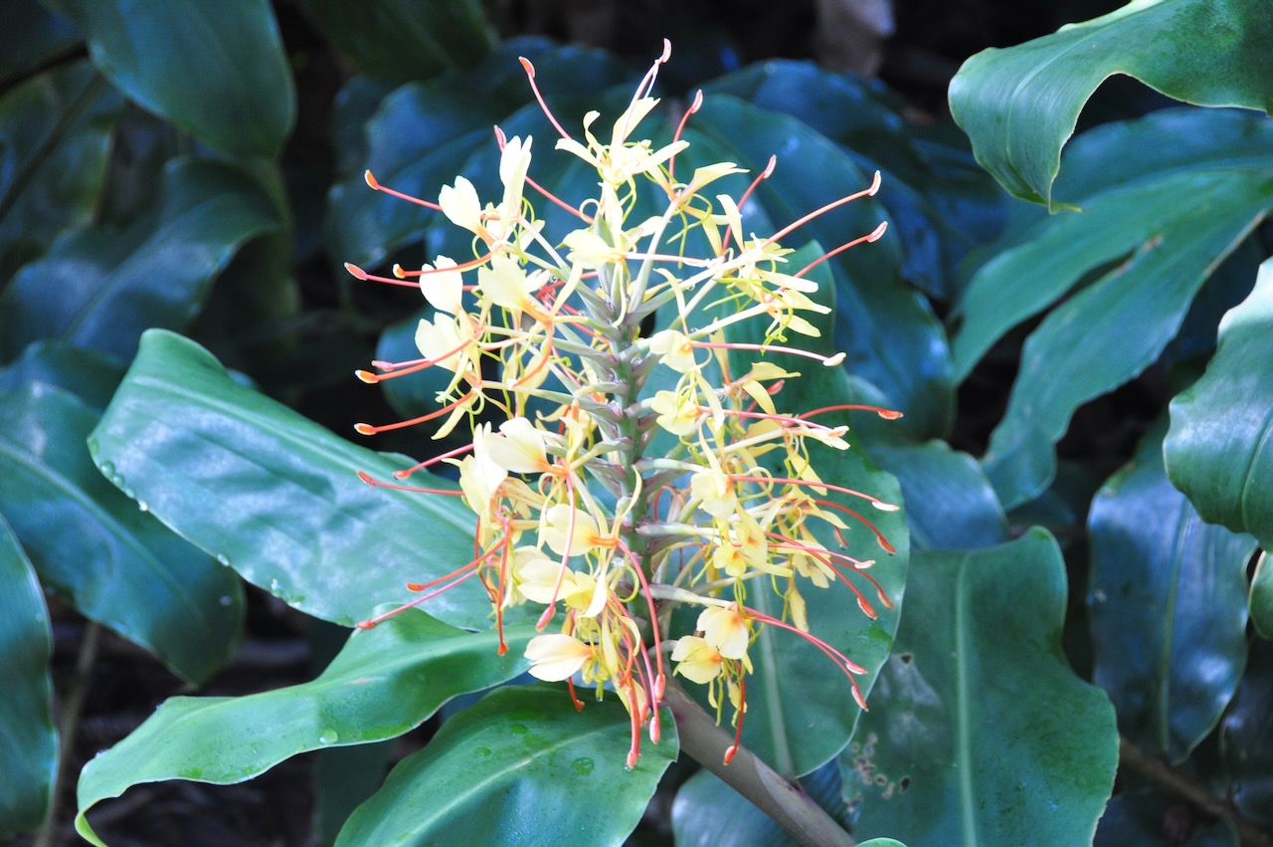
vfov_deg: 13.0
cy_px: 424
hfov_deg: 19.5
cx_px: 636
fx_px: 3710
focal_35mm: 105
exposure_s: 1/25
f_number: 7.1
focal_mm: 70
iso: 800
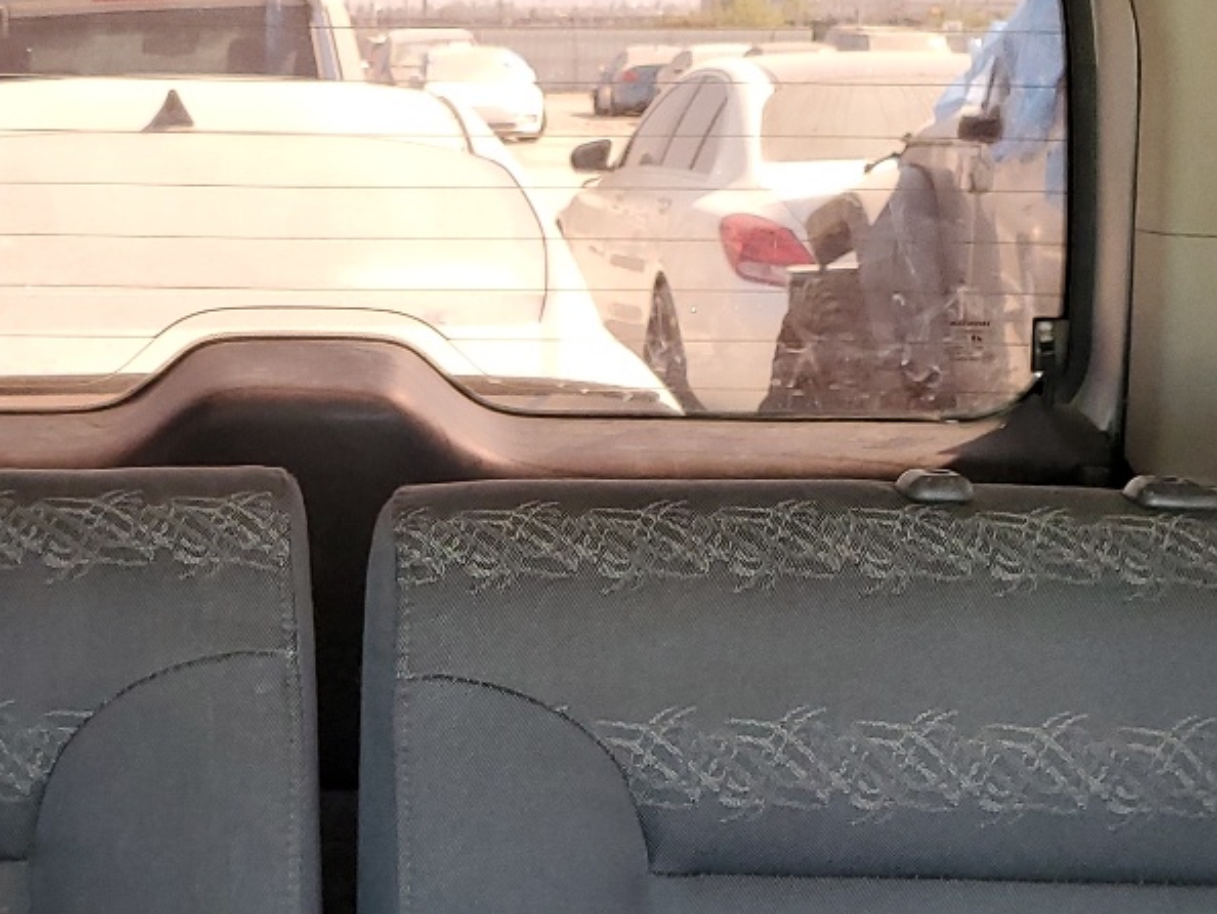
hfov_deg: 27.5
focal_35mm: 70
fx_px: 2462
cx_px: 361
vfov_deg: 20.6
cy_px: 826
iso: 138
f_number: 1.5
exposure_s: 1/60.2
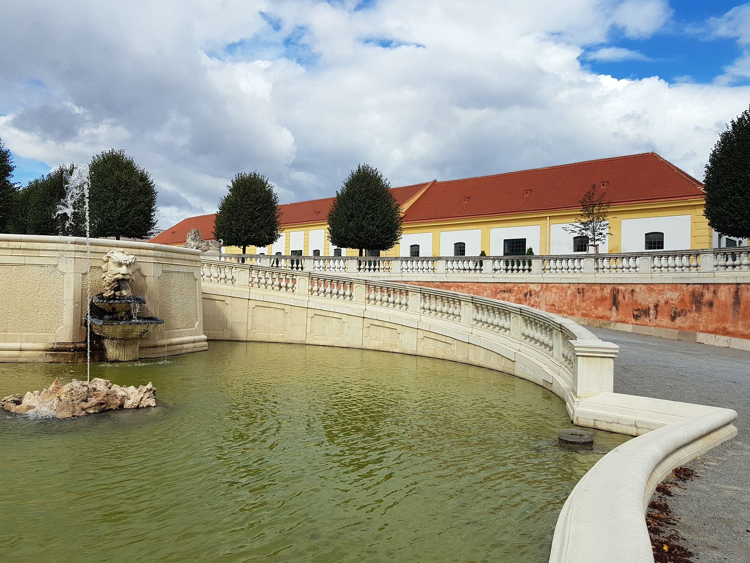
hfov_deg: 67.3
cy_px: 282
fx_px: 563
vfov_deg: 53.1
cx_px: 375
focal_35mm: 26
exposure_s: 1/3032
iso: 50
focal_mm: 4.2
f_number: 1.7
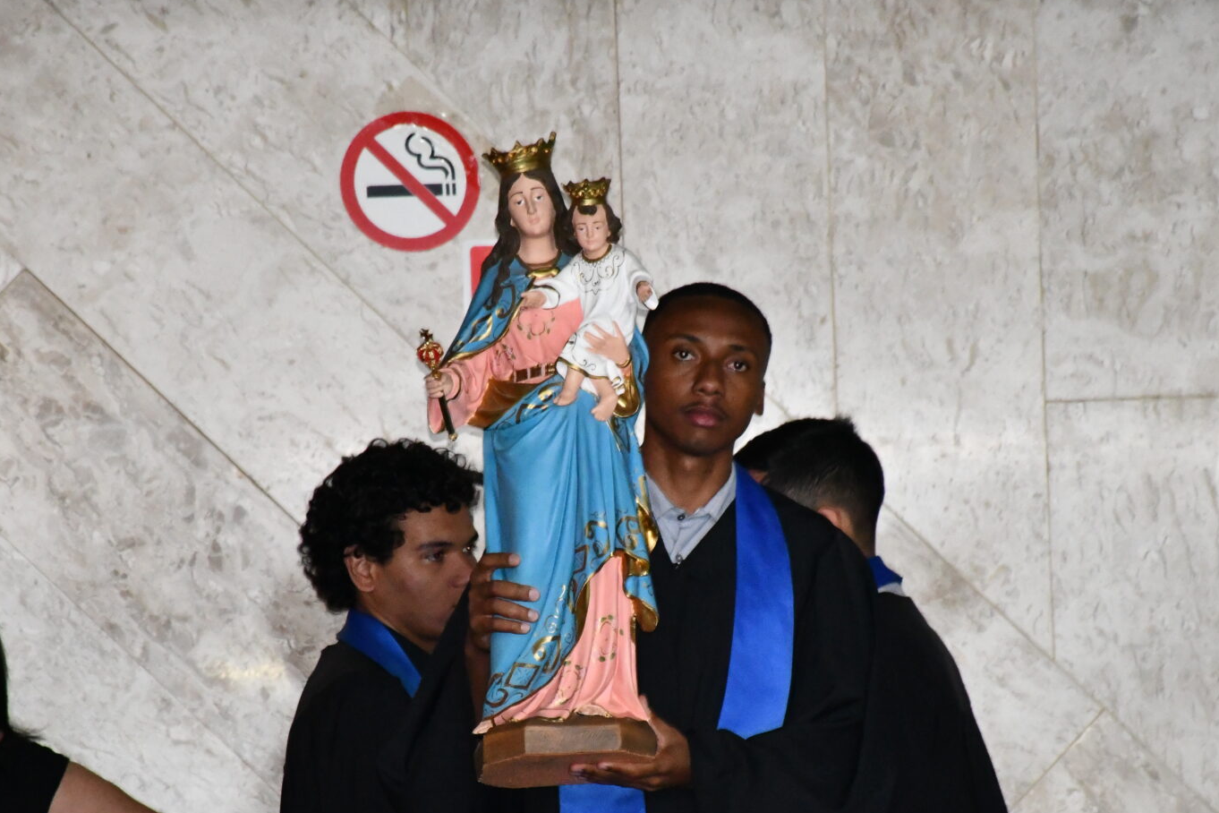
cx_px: 584
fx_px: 10022
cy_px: 554
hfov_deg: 7.0
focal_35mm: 296
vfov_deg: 4.6
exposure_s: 1/60
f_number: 5.6
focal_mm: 140
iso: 6400
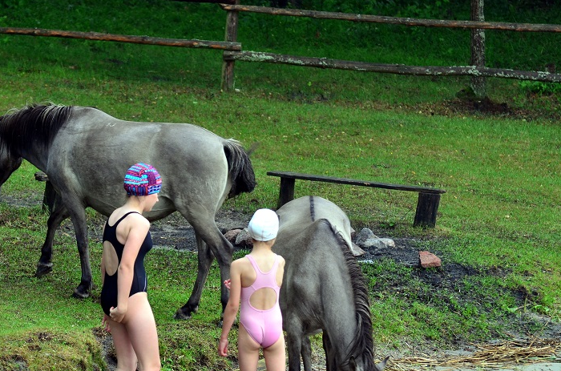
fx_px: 4057
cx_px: 190
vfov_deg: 5.2
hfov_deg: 7.9
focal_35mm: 261
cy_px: 233
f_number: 4.8
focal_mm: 122
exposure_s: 1/125
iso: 400
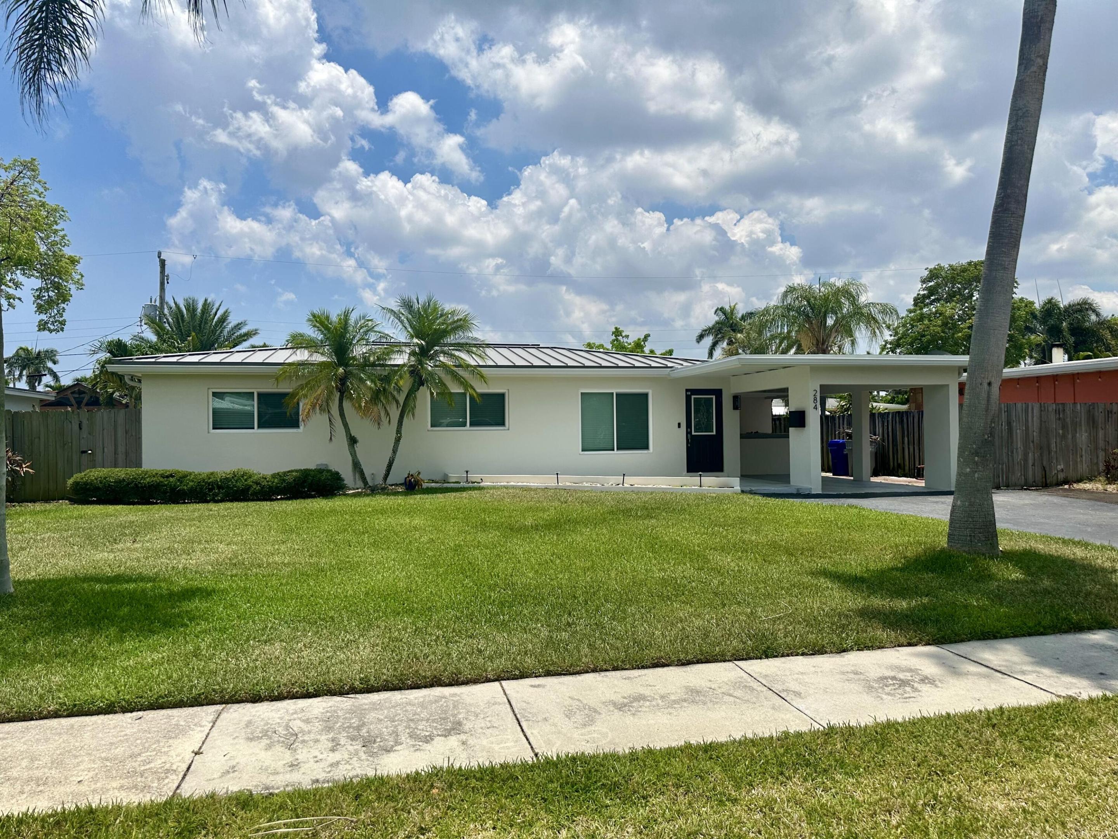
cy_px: 420
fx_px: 775
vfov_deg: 56.8
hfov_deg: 71.6
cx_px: 559
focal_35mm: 24
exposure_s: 1/8929
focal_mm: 6.86
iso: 80
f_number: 1.78
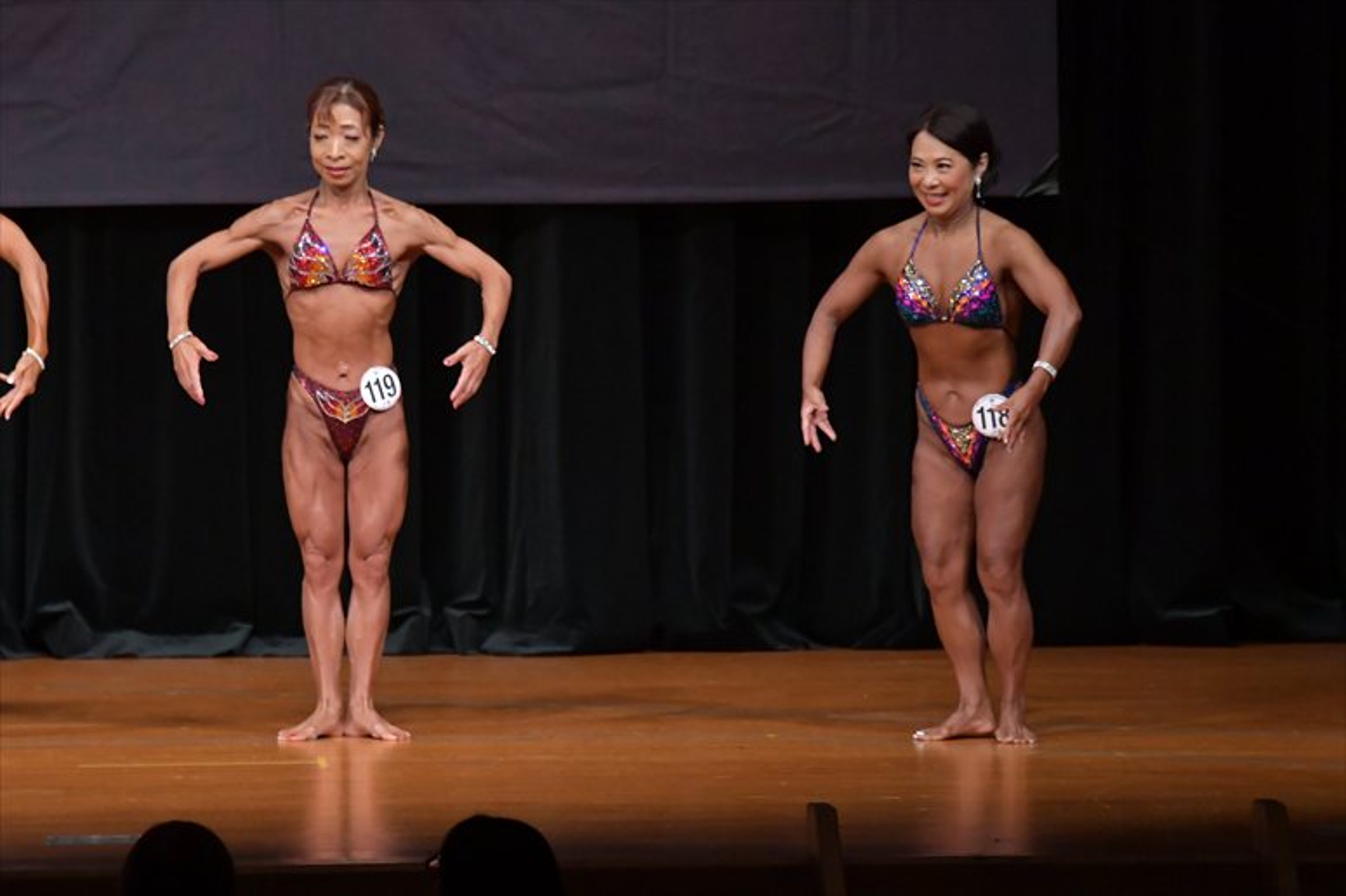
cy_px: 448
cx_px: 673
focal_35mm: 285
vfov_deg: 4.8
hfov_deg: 7.2
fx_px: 10651
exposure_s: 1/400
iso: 5000
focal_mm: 190
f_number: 5.6
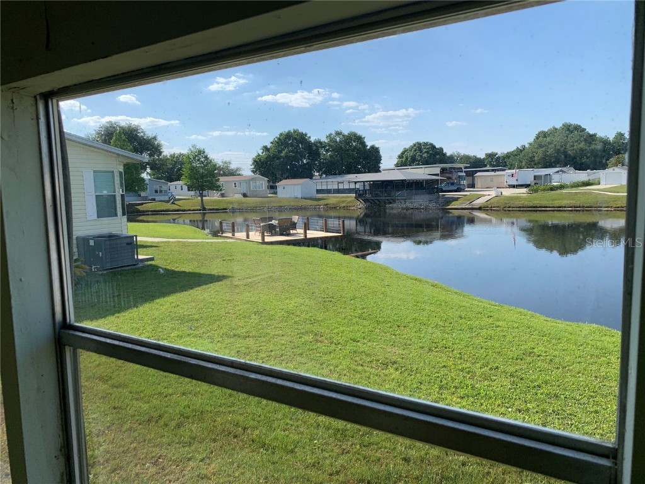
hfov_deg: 67.3
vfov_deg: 53.1
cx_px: 322
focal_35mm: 26
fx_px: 484
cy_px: 242
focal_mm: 4.25
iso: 25
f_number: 1.8
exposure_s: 1/2114
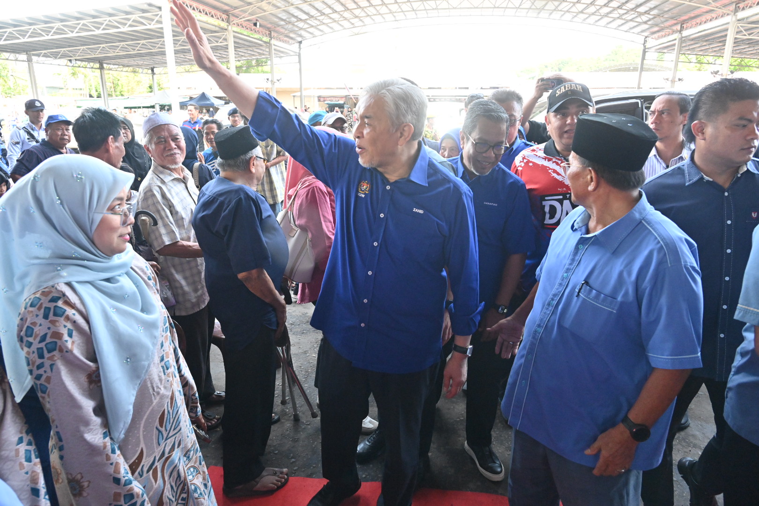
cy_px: 253
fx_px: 506
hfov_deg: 73.7
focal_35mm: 24
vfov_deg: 53.1
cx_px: 380
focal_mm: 24
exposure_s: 1/640
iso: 3200
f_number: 5.6
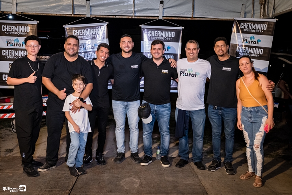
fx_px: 292
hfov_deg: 53.1
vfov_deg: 36.9
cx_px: 146
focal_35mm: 36
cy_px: 98
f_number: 2.8
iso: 2500
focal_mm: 24
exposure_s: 1/160
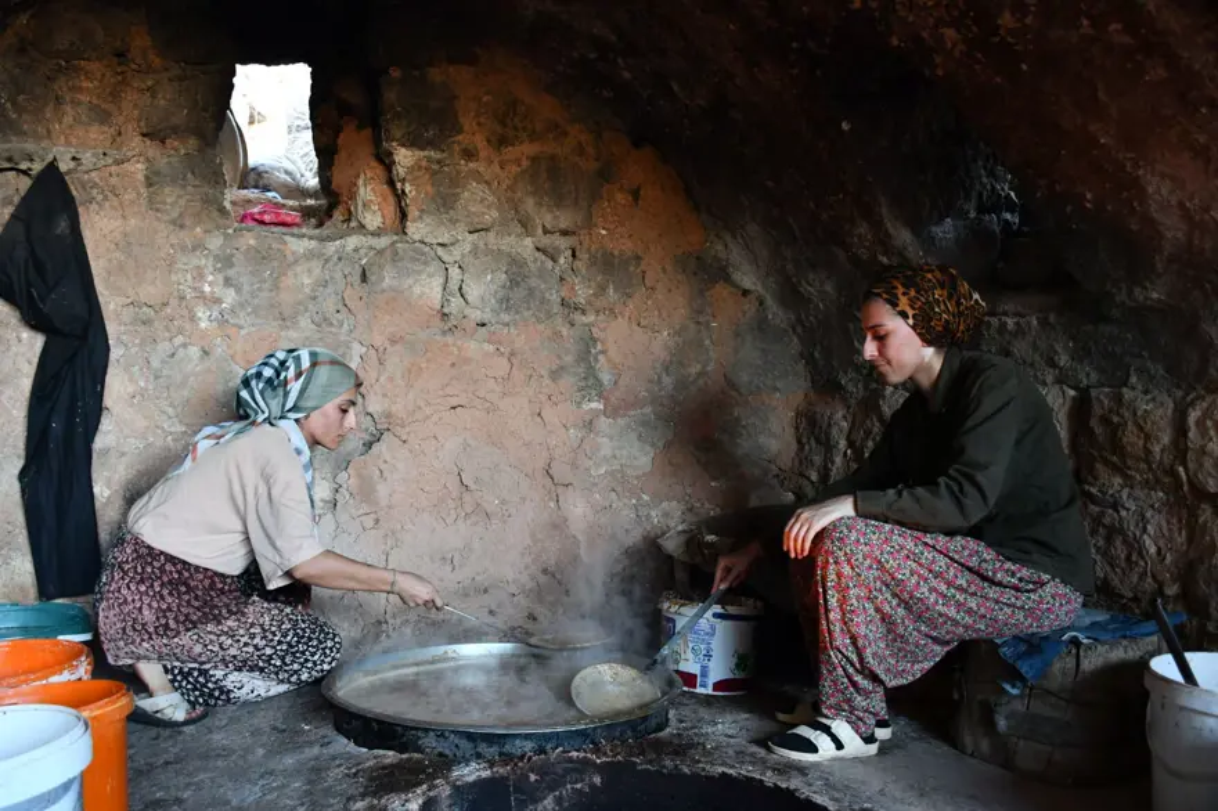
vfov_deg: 39.9
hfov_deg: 57.2
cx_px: 609
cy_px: 406
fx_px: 1116
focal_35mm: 33
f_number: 3.5
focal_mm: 22
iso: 1400
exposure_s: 1/125
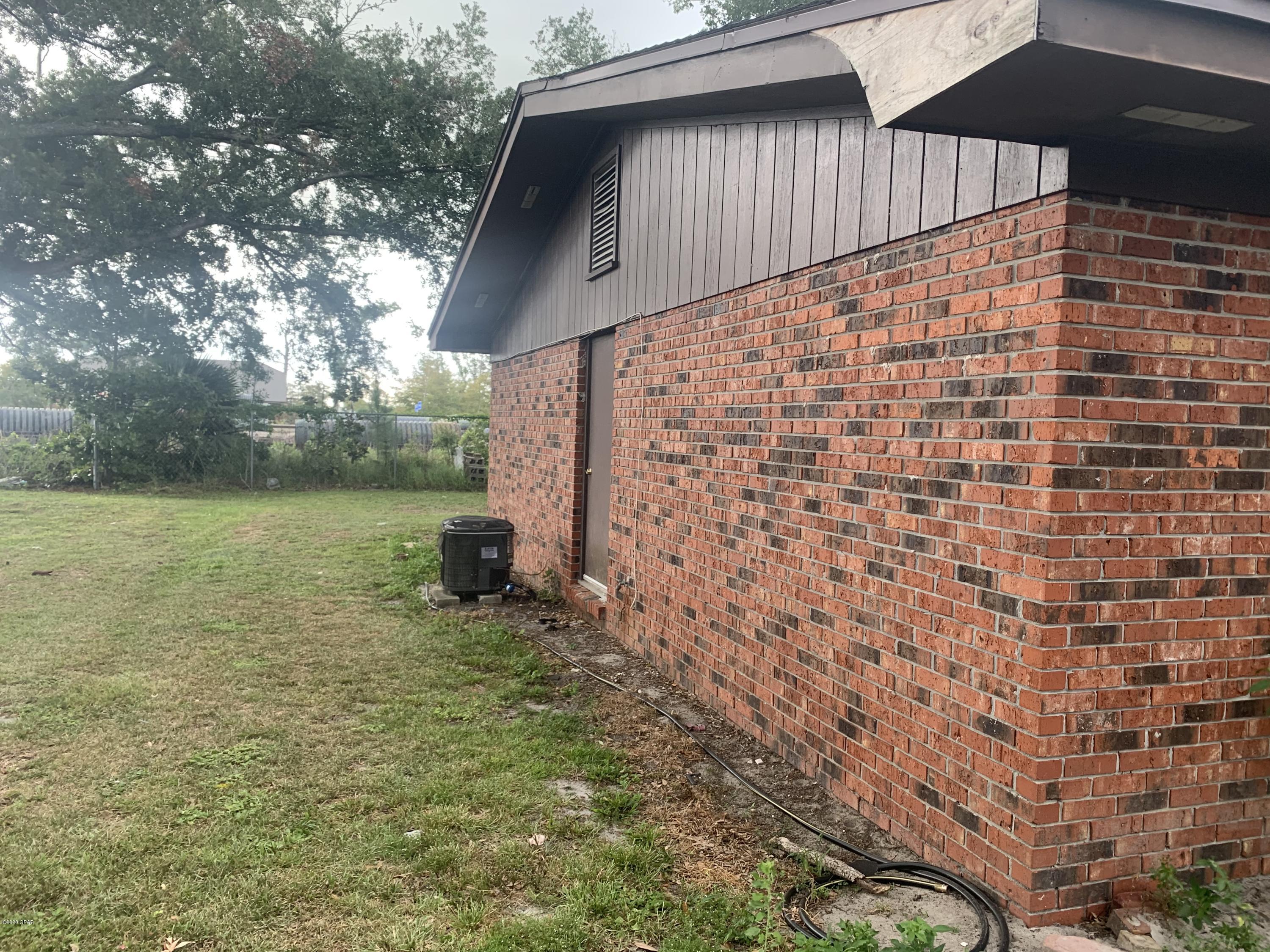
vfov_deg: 53.1
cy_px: 476
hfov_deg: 67.3
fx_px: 954
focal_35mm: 26
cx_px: 635
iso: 64
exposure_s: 1/121
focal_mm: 4.25
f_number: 1.8
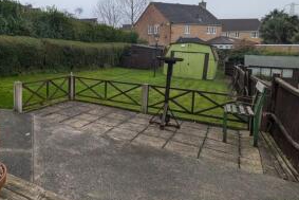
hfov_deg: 58.0
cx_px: 67
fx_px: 249
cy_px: 66
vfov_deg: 43.0
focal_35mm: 30
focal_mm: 1.85
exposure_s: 1/496
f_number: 2.2
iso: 73
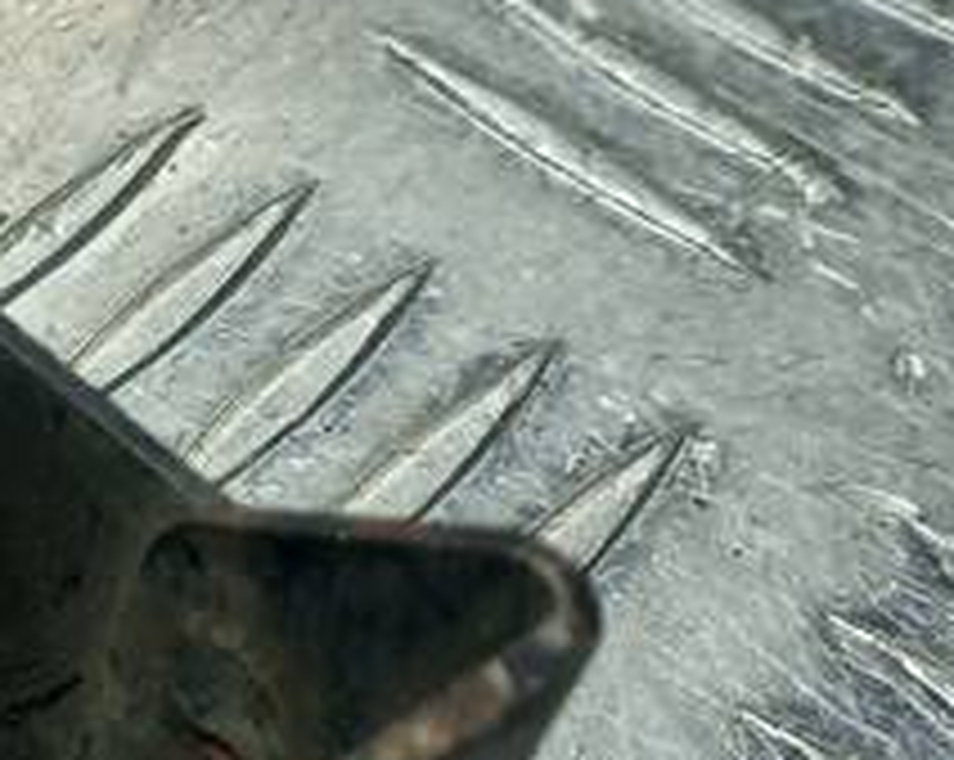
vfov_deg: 13.0
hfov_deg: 14.7
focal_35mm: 118
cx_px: -652
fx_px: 3327
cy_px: 576
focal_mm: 4.6
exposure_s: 1/100
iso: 40
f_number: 1.8
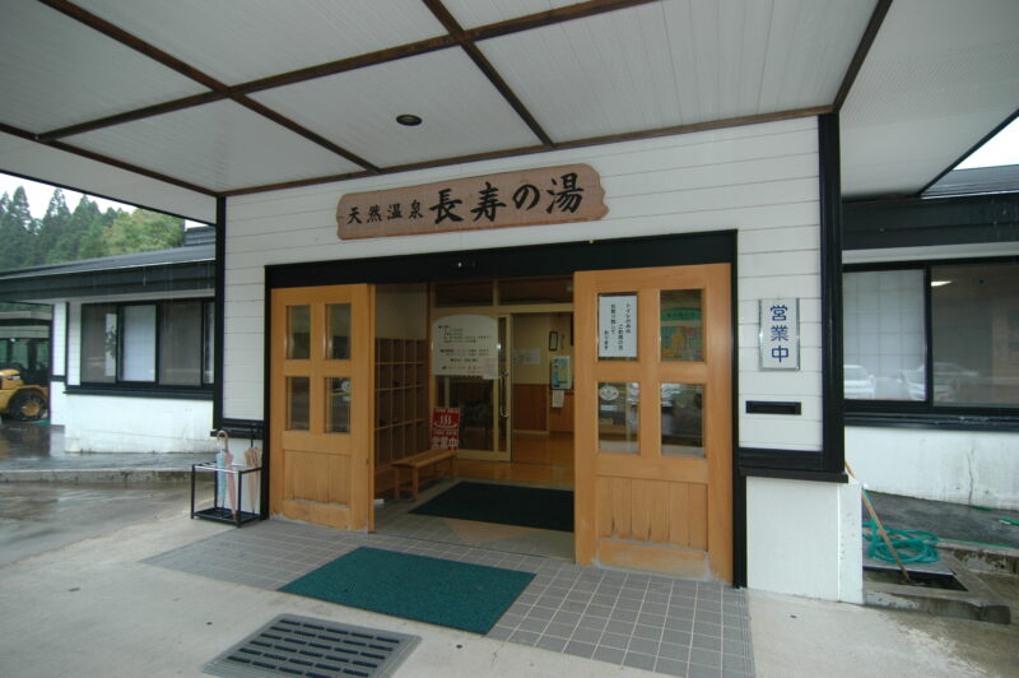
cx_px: 510
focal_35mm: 18
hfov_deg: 90.0
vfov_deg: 67.3
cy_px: 339
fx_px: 509
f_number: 4
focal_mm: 12
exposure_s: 1/50
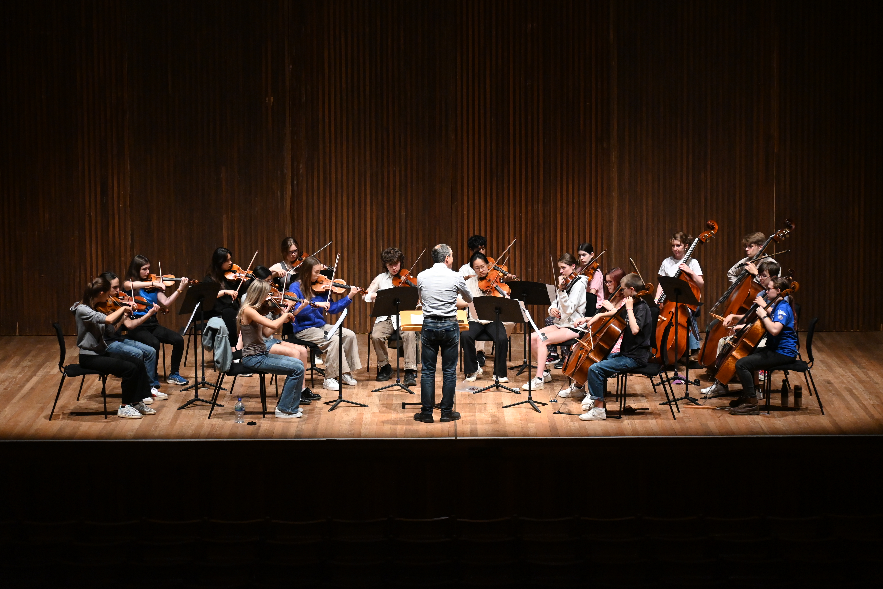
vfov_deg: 11.9
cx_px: 442
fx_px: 2833
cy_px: 294
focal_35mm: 116
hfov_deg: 17.7
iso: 2500
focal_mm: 77
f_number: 4.8
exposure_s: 1/125
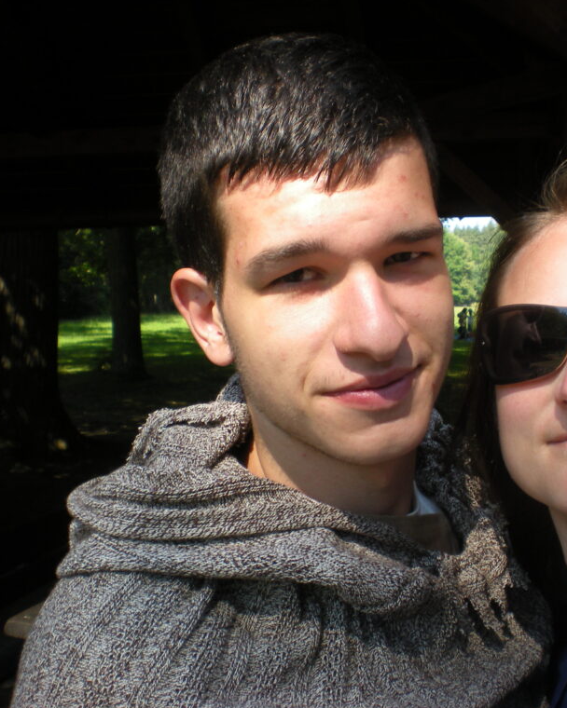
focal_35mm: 50
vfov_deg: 37.3
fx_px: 1049
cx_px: 410
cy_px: 354
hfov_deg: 29.9
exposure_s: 1/134
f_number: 4.6
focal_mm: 6.3
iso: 64
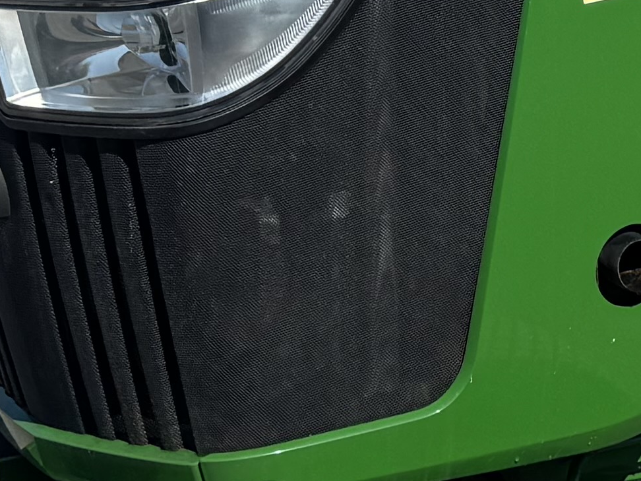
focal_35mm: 141
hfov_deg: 12.6
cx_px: 1194
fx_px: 2611
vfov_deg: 10.4
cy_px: 23
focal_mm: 6.76
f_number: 1.78
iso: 80
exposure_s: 1/5348
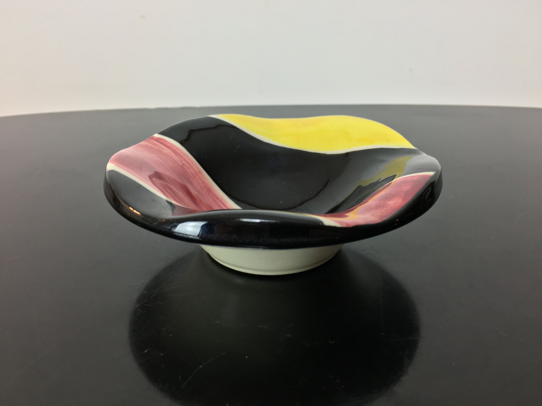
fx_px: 454
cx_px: 271
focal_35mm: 29
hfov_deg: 61.7
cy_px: 203
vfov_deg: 48.2
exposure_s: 1/33
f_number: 2.2
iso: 50
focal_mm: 4.15
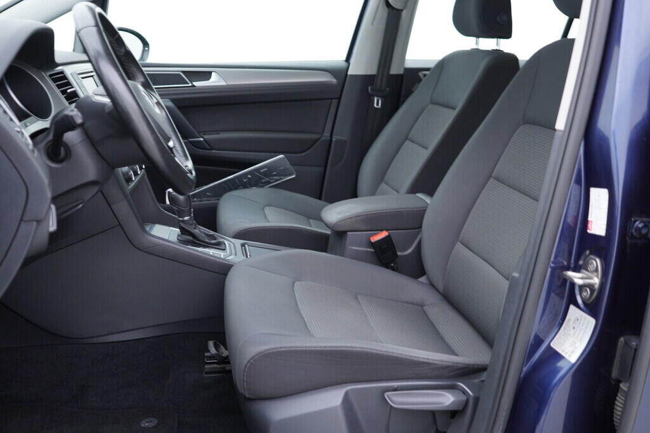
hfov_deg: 53.1
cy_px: 216
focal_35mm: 36
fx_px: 650
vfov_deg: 36.9
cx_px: 325
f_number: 2.8
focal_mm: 24
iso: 200
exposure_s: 1/40
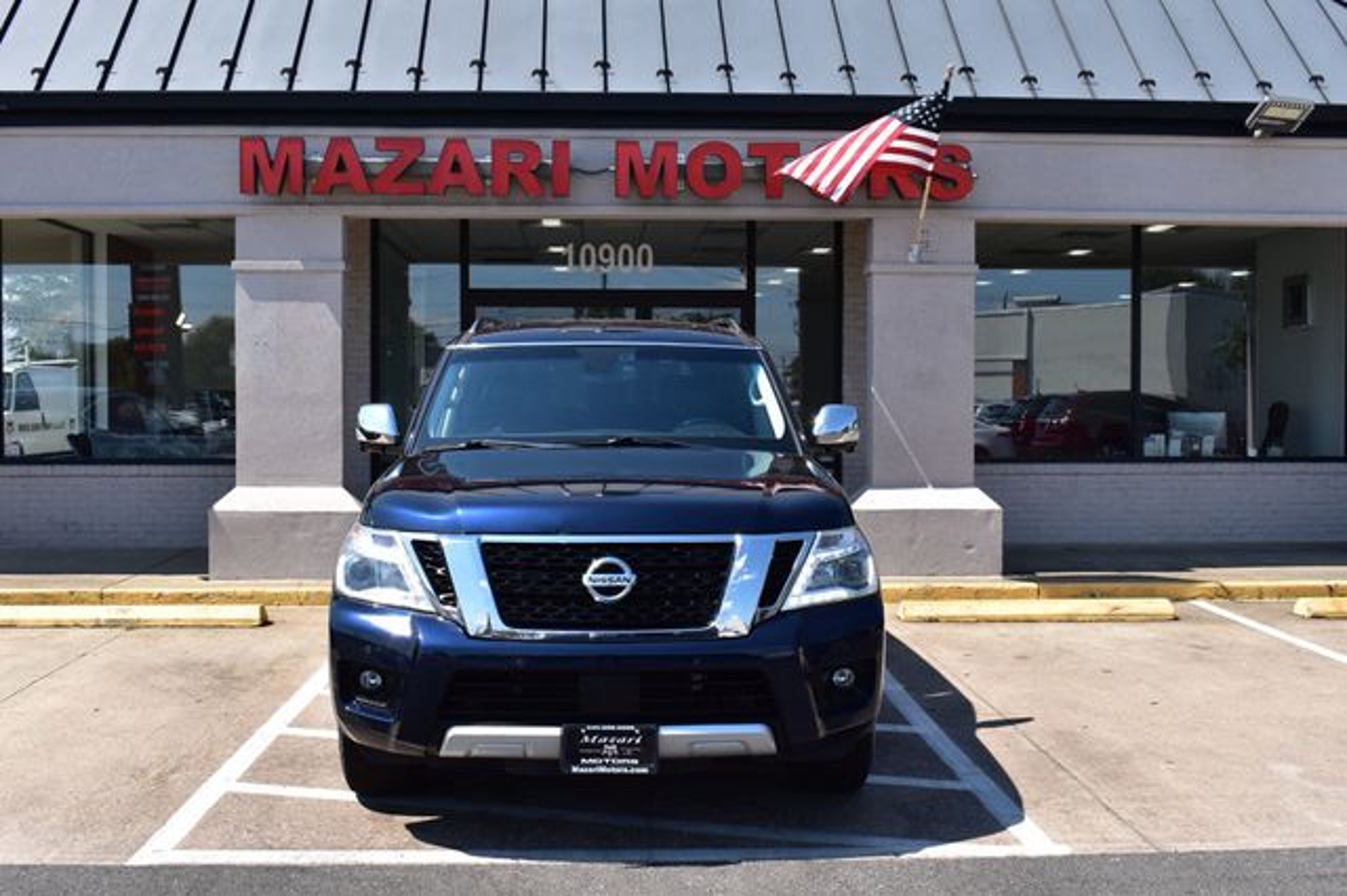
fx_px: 1458
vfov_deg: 34.2
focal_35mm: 39
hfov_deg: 49.6
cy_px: 448
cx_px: 674
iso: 400
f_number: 11
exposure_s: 1/500
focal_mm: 26
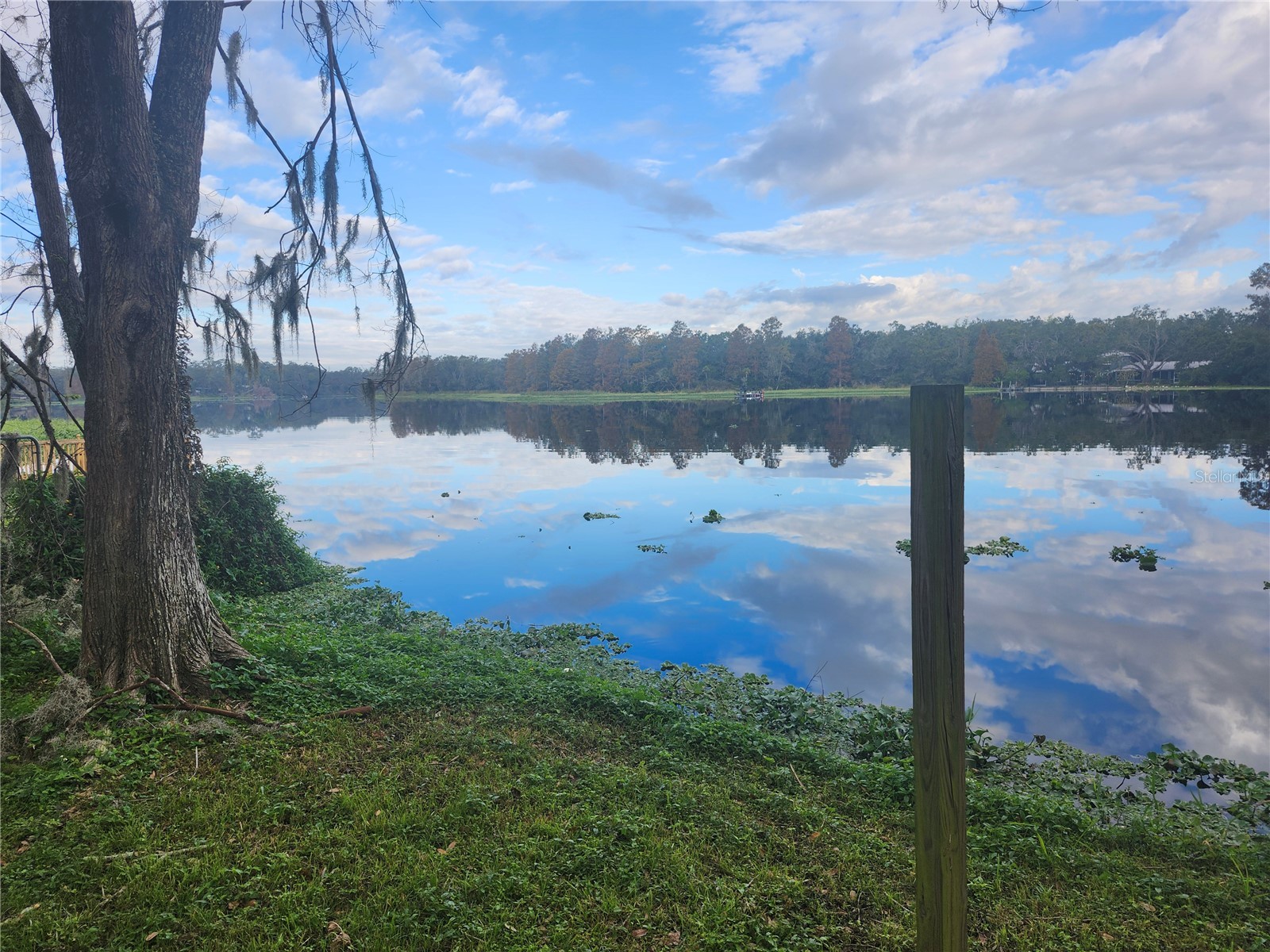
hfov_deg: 73.9
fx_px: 844
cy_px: 476
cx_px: 635
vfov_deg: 58.9
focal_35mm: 23
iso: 25
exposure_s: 1/765
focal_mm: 5.54
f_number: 1.8
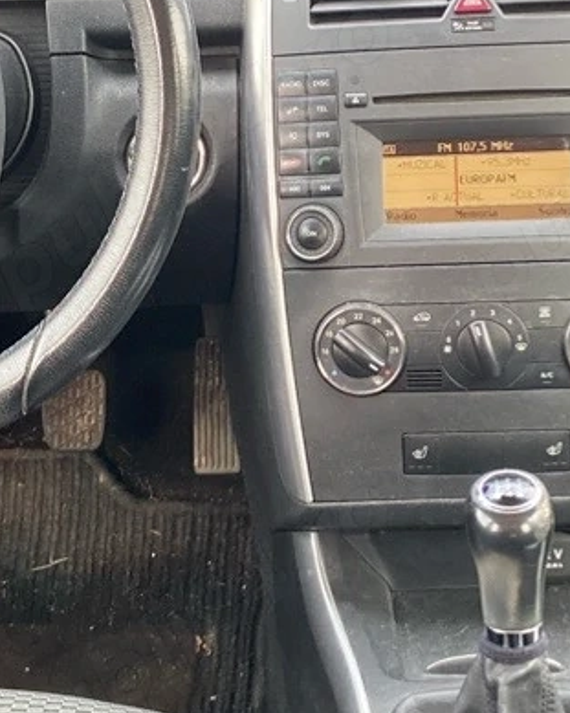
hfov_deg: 17.6
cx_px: 313
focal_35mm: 87
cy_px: 227
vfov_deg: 21.9
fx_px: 1835
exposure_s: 1/107
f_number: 1.8
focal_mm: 4.25
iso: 125
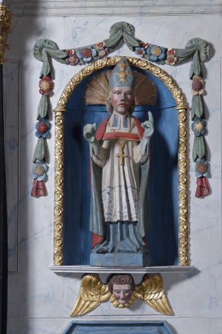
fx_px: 974
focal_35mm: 105
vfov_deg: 19.5
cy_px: 167
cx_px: 111
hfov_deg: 13.0
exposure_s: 1/80
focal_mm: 70
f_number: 20
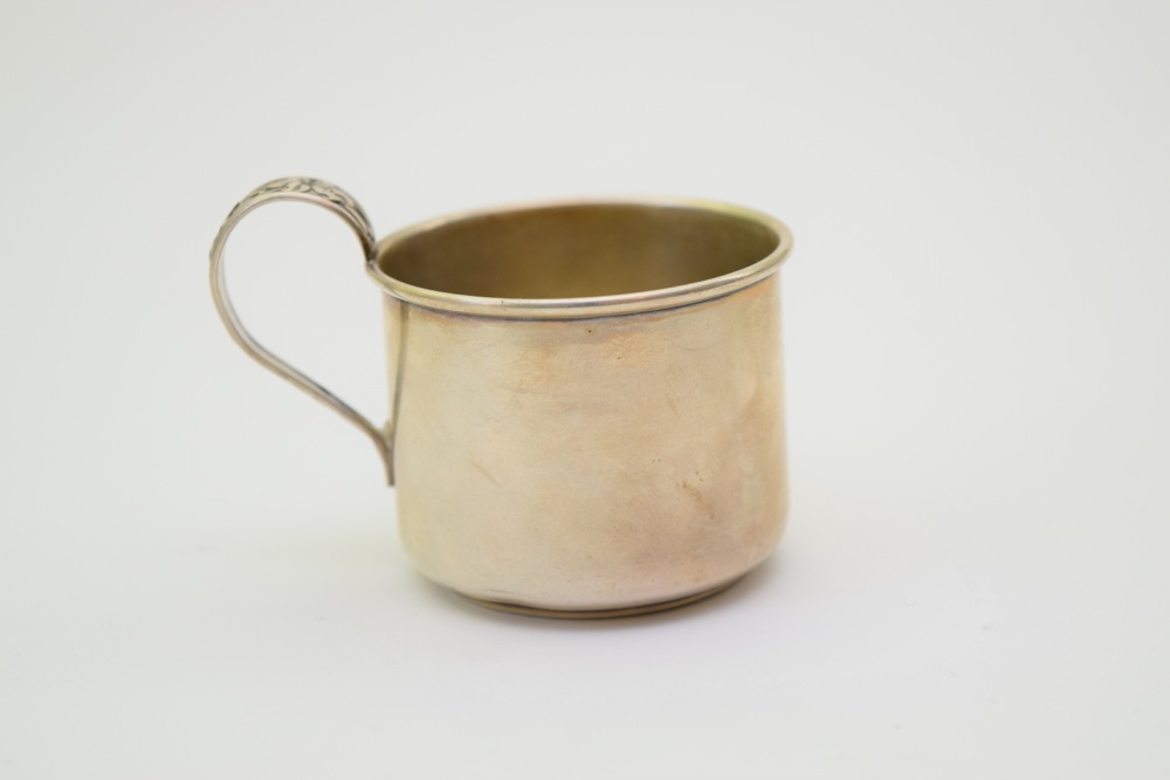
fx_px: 2681
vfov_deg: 16.6
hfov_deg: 24.6
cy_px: 390
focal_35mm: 82
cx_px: 585
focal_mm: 55
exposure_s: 1/100
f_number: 5.6
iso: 800
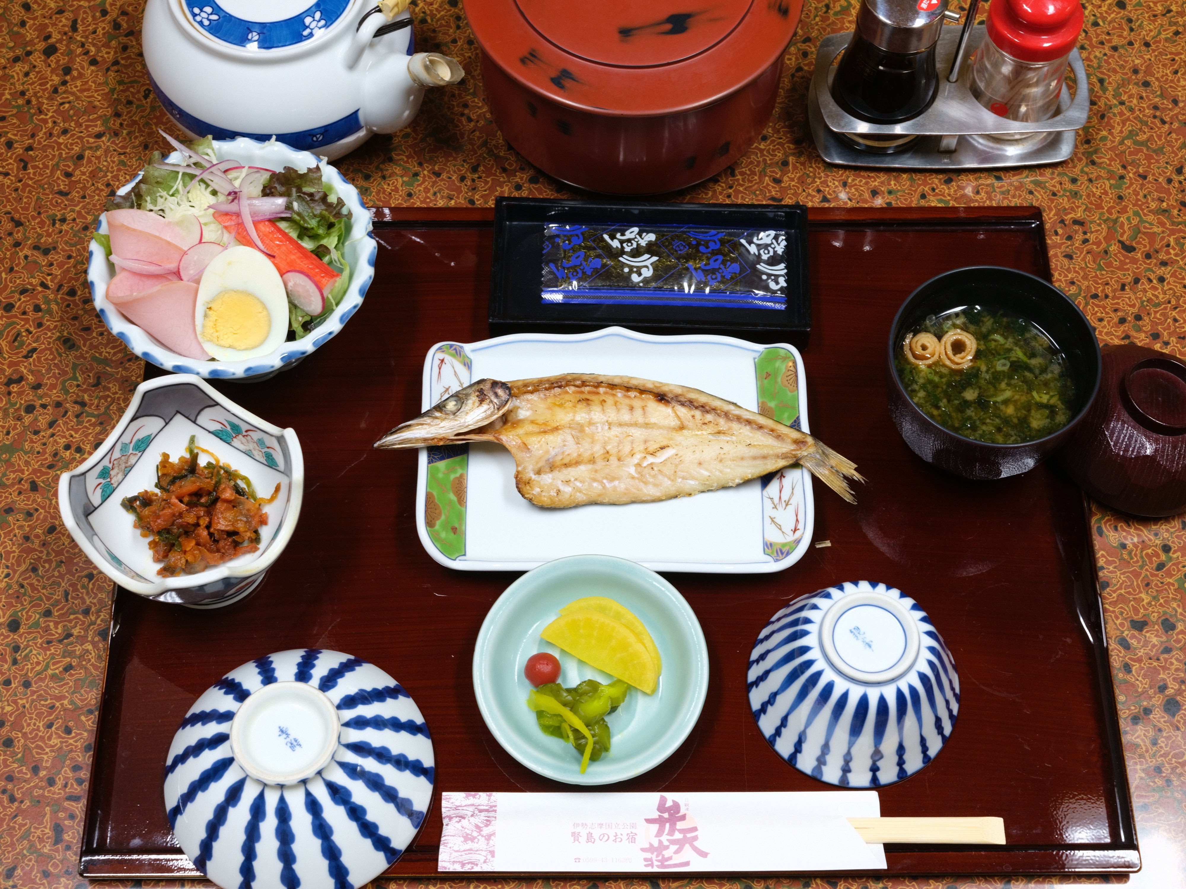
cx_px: 593
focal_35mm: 50
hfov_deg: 38.2
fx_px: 1713
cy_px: 444
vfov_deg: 29.1
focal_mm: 63
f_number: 16
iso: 800
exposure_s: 1/2
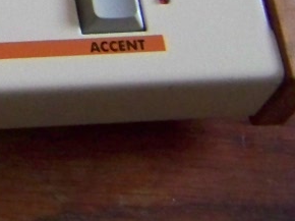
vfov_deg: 8.7
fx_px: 1354
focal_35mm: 159
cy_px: -251
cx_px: -340
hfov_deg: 11.0
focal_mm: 5.85
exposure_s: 1/13
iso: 400
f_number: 2.8
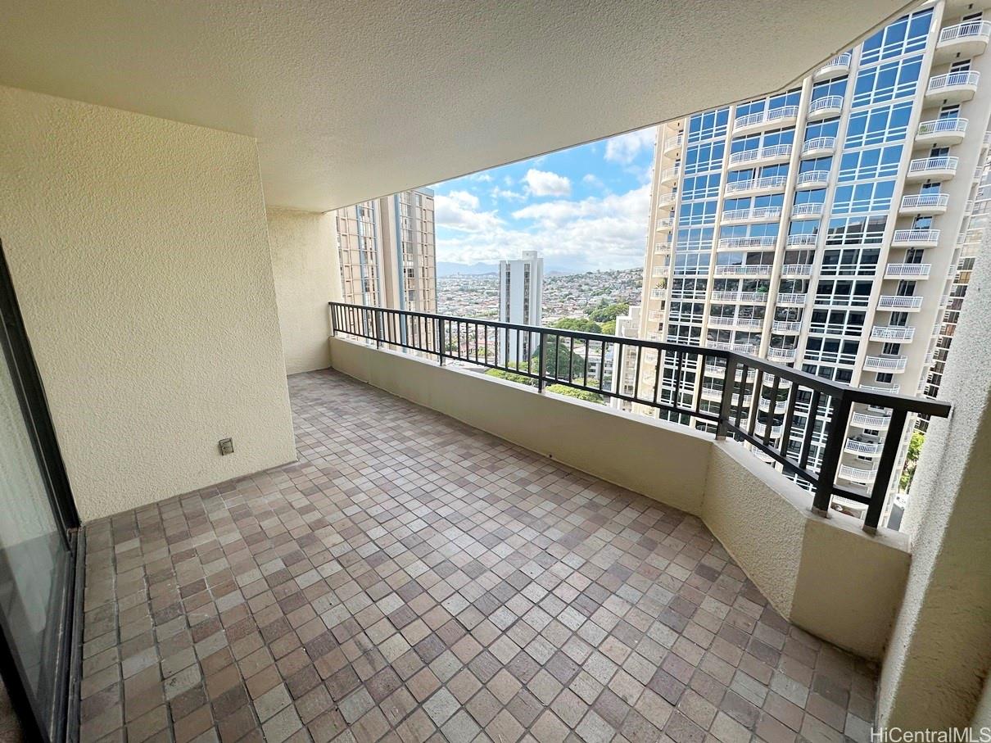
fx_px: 401
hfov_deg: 102.1
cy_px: 372
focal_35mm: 14
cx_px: 496
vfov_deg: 85.7
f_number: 2.2
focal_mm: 2.22
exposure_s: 1/673
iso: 40
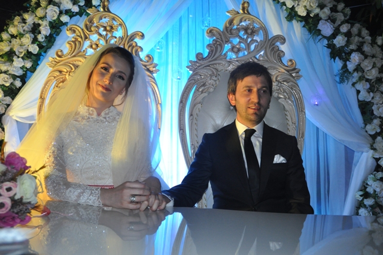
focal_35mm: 33
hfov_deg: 57.3
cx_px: 192
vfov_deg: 39.9
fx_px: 351
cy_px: 128
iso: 800
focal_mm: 22
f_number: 3.5
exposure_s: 1/60
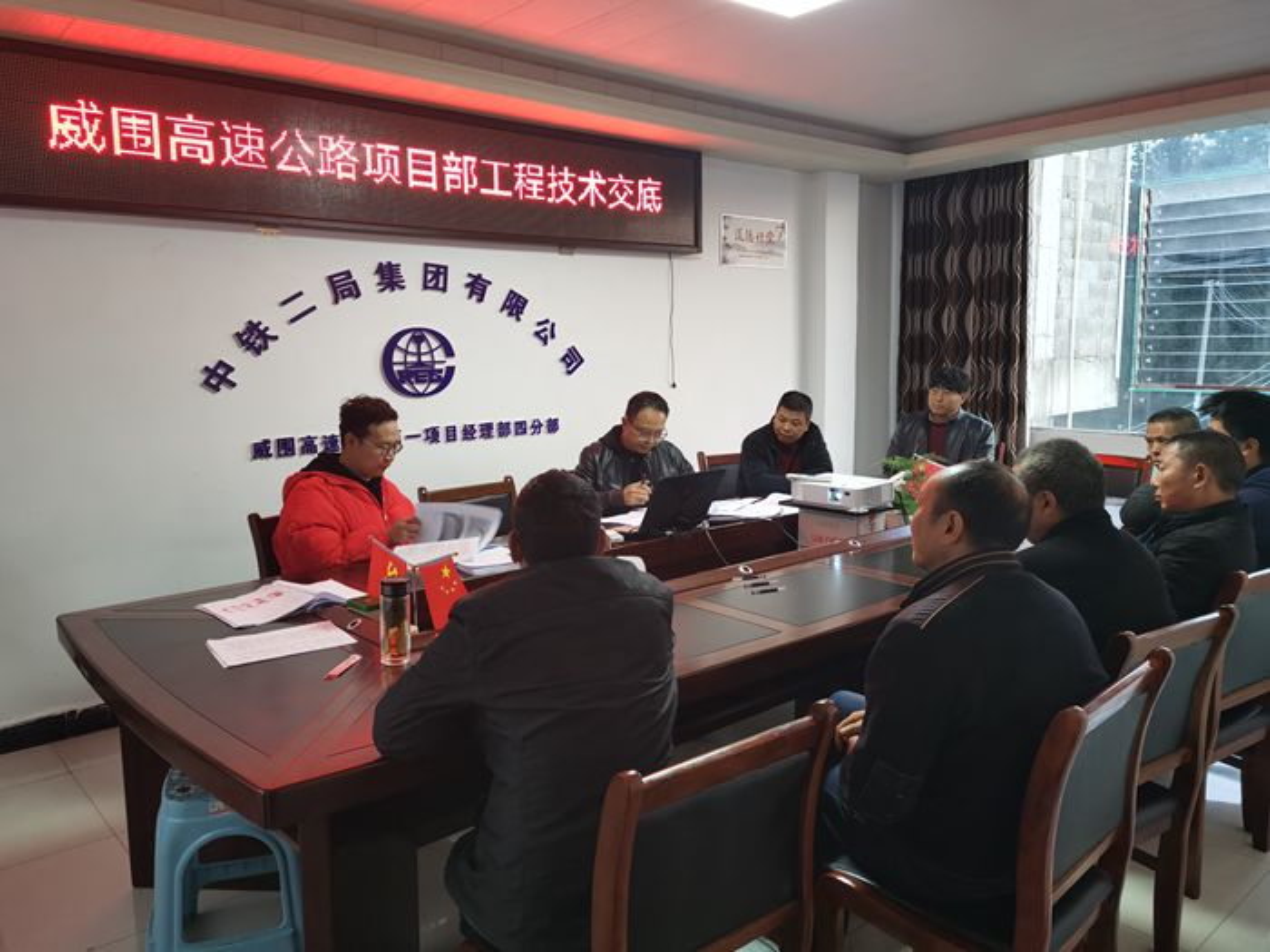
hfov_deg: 65.3
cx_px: 635
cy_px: 476
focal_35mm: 27
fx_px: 991
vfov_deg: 51.4
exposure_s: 1/60
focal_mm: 5.56
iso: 200
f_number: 1.6
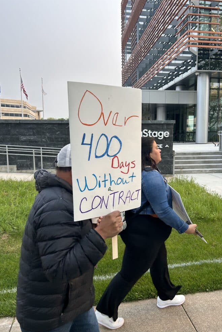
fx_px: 259
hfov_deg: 46.3
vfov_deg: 65.5
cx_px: 124
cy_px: 170
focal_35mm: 28
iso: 50
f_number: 1.5
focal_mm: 5.7
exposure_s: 1/949
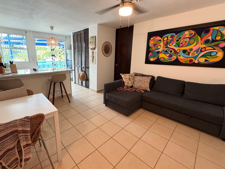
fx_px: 104
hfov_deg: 94.0
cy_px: 80
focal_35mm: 16
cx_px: 98
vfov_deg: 78.0
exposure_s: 1/60
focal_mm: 2.22
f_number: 2.2
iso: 320
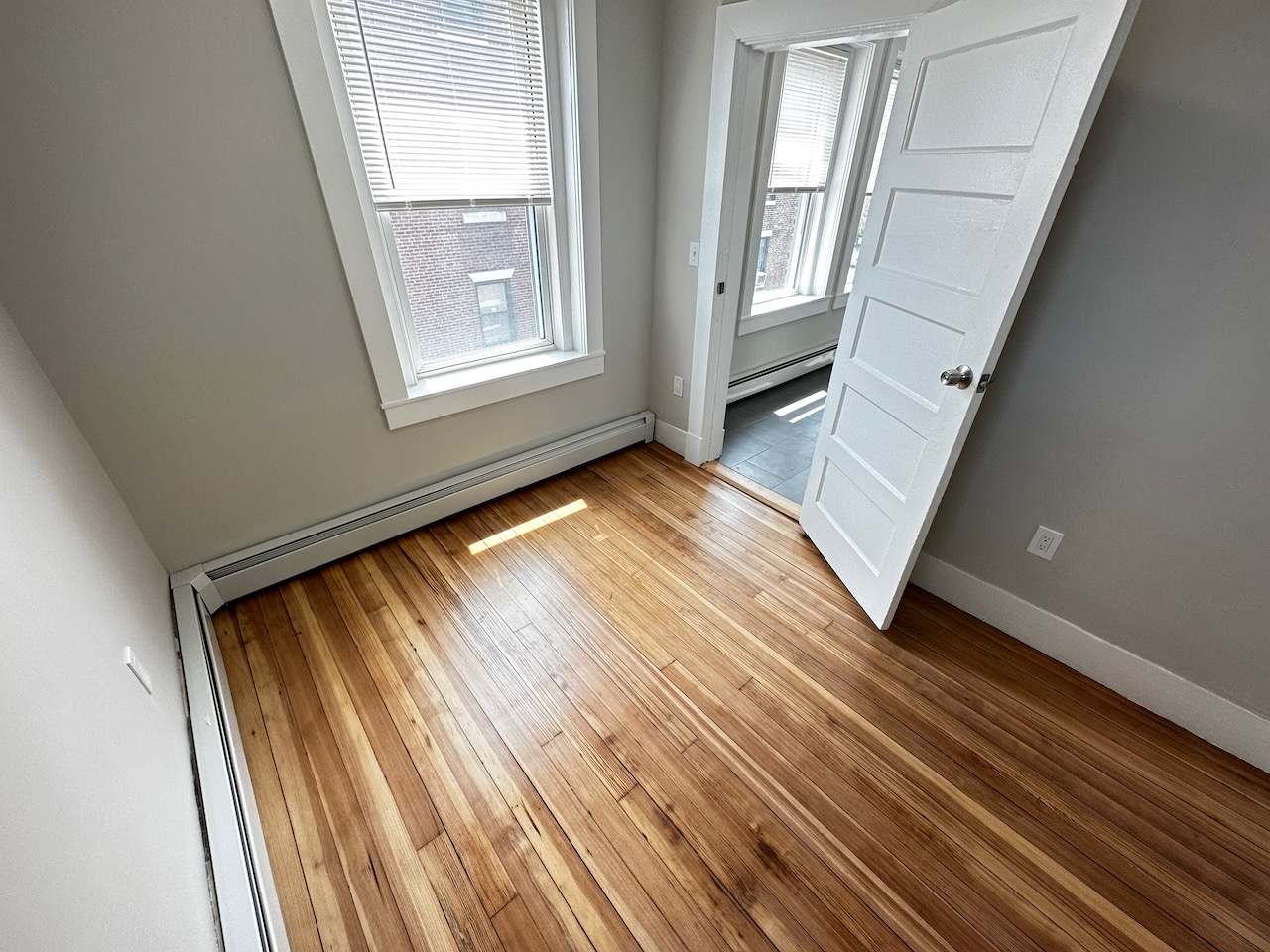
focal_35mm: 14
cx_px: 635
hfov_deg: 102.1
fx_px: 514
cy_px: 476
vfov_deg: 85.7
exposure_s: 1/120
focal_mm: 2.22
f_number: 2.2
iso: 100
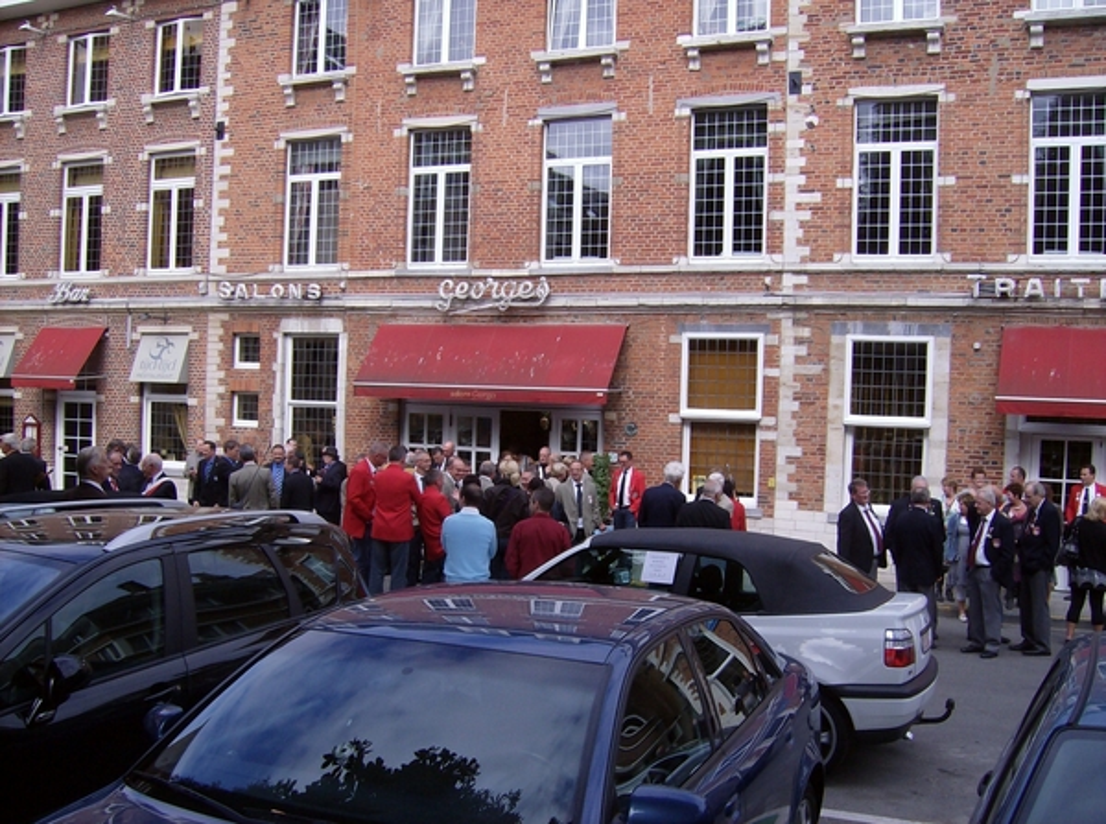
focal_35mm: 36
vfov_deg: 39.5
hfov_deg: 51.5
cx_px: 553
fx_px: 1147
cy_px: 412
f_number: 4.7
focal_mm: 6
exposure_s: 1/378
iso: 100
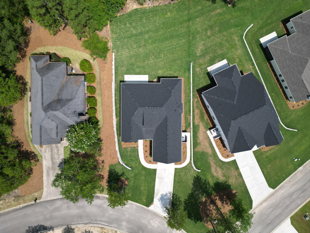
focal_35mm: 24
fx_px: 215
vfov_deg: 56.8
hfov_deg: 71.6
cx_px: 155
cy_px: 116
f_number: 1.7
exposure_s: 1/3000
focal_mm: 6.72
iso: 120
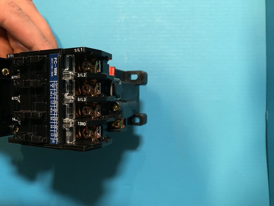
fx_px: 206
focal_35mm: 26
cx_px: 137
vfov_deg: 53.1
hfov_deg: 67.3
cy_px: 103
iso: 500
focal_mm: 4.25
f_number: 1.8
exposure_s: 1/30
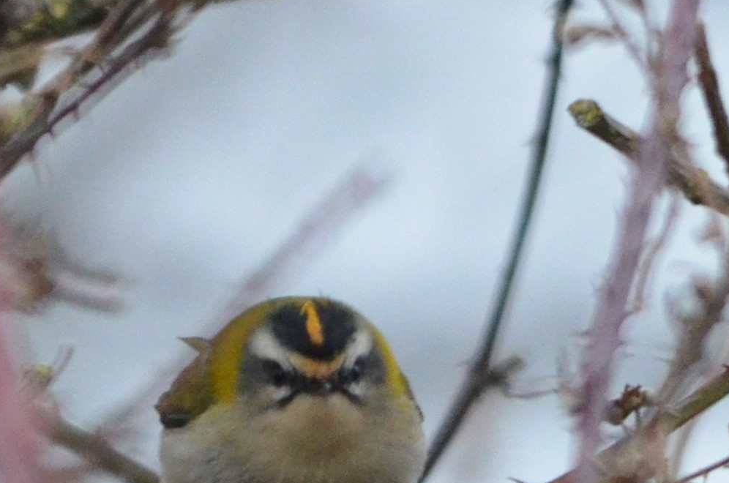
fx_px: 37087
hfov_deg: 1.1
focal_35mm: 1835
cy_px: 376
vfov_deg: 0.7
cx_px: 454
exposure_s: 1/800
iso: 2500
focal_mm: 500
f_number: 7.1
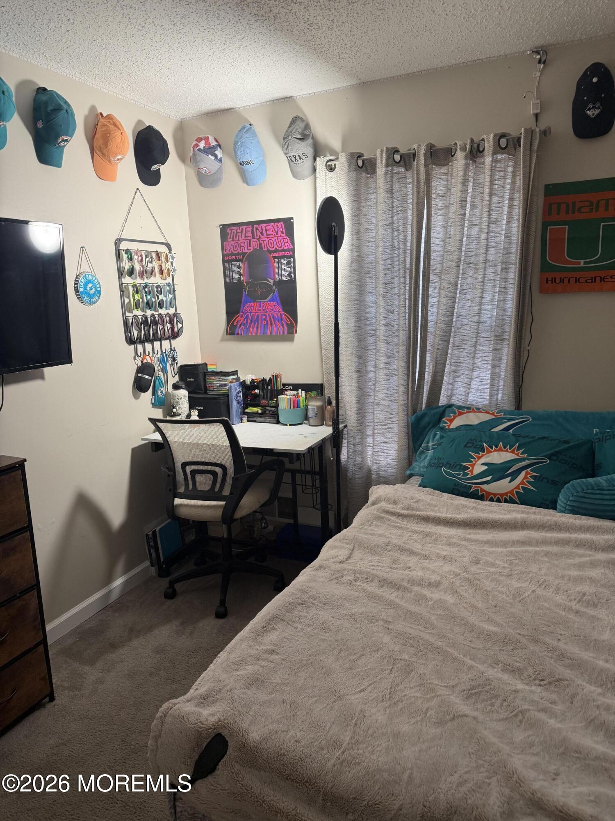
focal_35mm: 24
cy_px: 410
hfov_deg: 56.8
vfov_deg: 71.6
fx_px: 569
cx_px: 308
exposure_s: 1/121
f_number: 1.78
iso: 200
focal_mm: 6.76
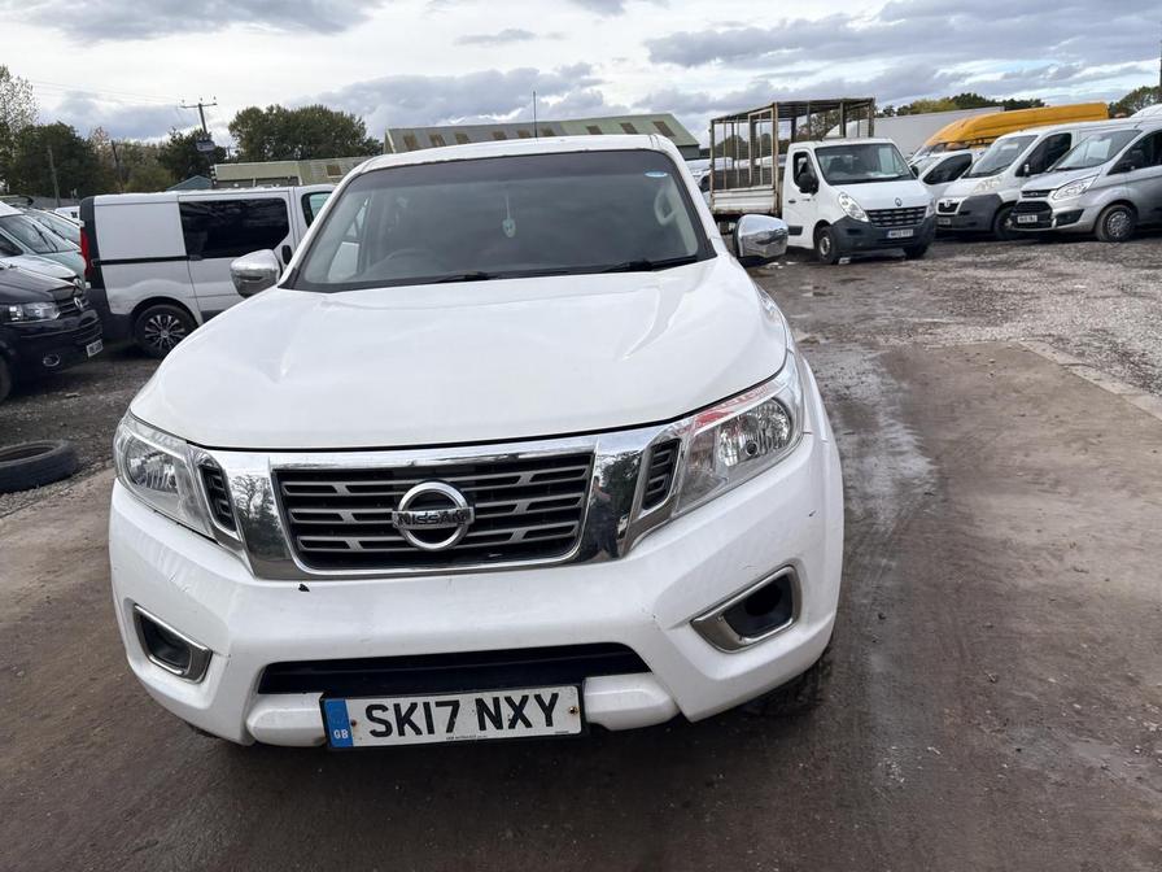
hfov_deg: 67.3
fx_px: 873
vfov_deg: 53.1
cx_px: 581
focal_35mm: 26
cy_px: 436
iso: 50
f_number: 1.6
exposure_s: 1/1287
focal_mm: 5.96
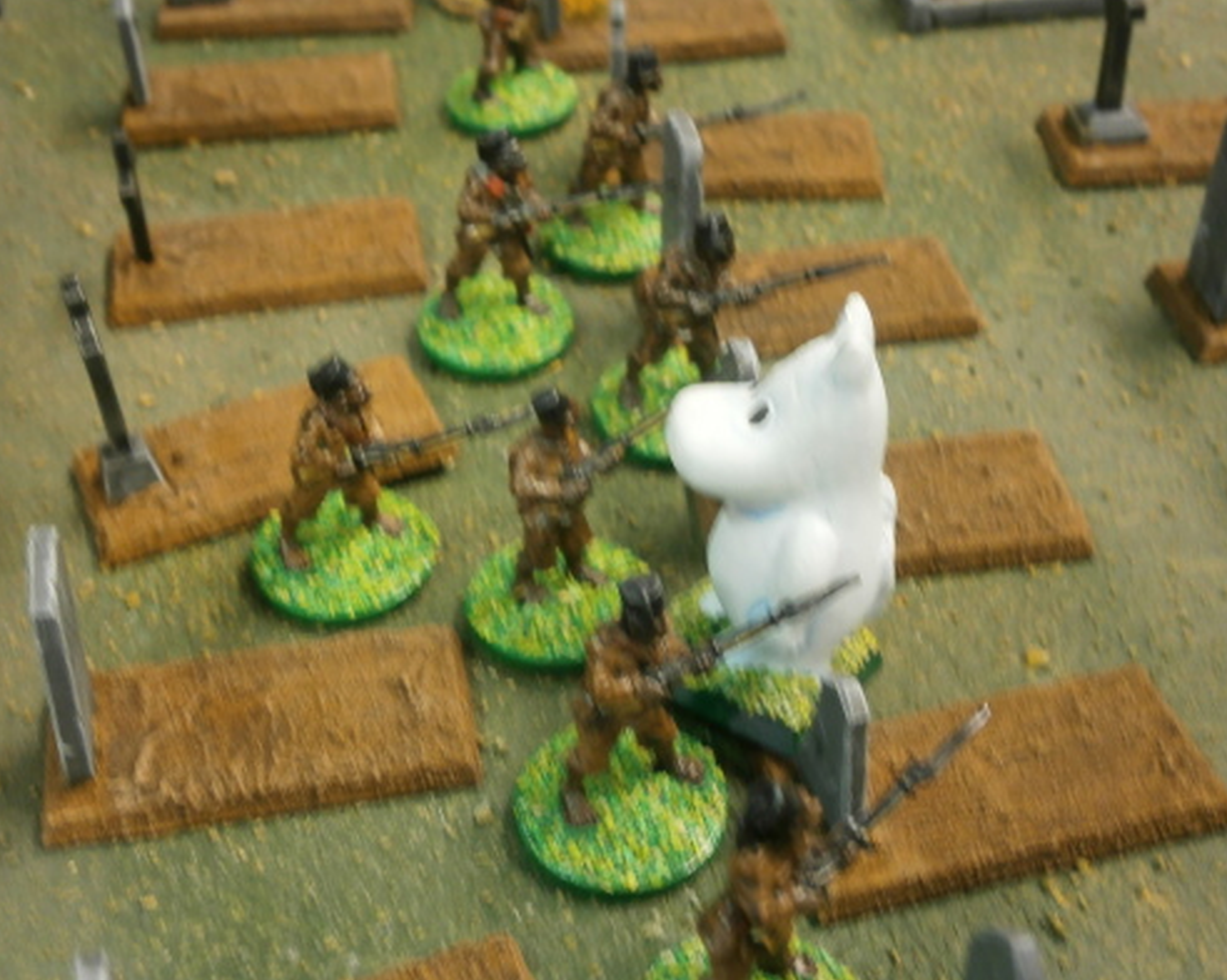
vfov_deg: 30.2
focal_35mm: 50
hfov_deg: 37.4
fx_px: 1815
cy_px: 486
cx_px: 594
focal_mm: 8.3
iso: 200
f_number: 3.4
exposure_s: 1/13
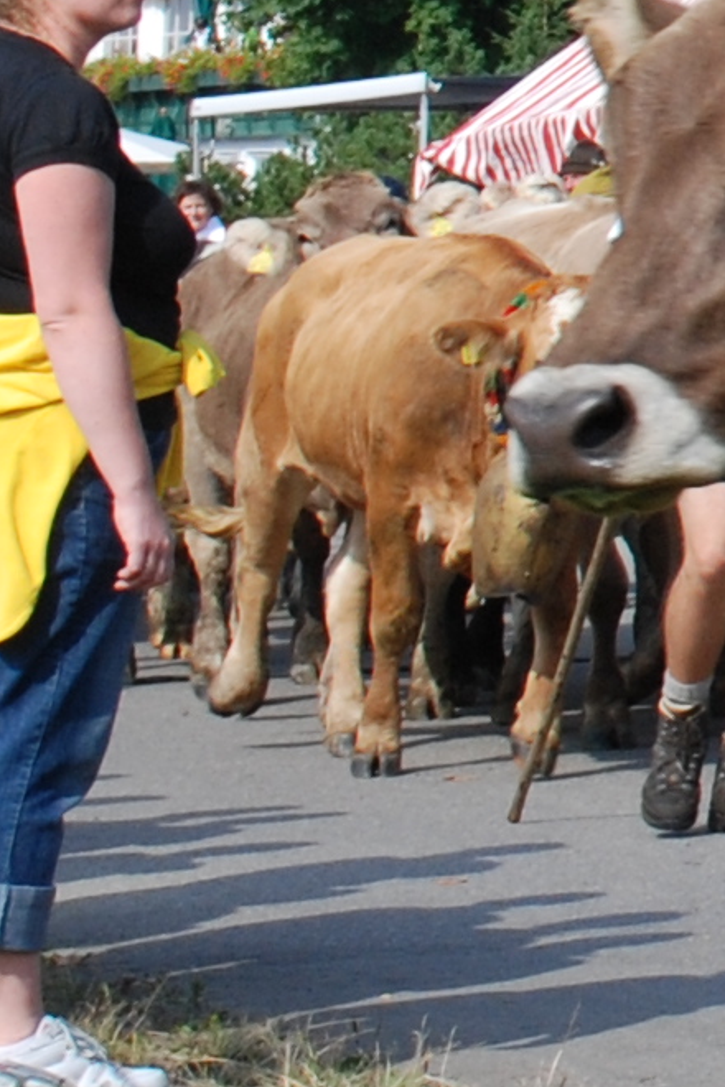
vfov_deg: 8.6
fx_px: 7187
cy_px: -229
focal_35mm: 238
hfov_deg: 5.1
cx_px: 2887
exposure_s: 1/320
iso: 200
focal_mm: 27
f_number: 9
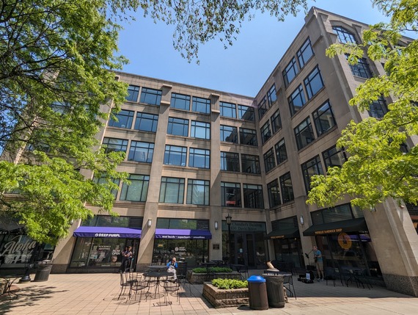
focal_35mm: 16
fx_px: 193
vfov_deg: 78.2
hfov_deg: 94.4
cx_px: 209
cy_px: 158
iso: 45
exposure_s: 1/1927
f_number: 2.2
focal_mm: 2.35
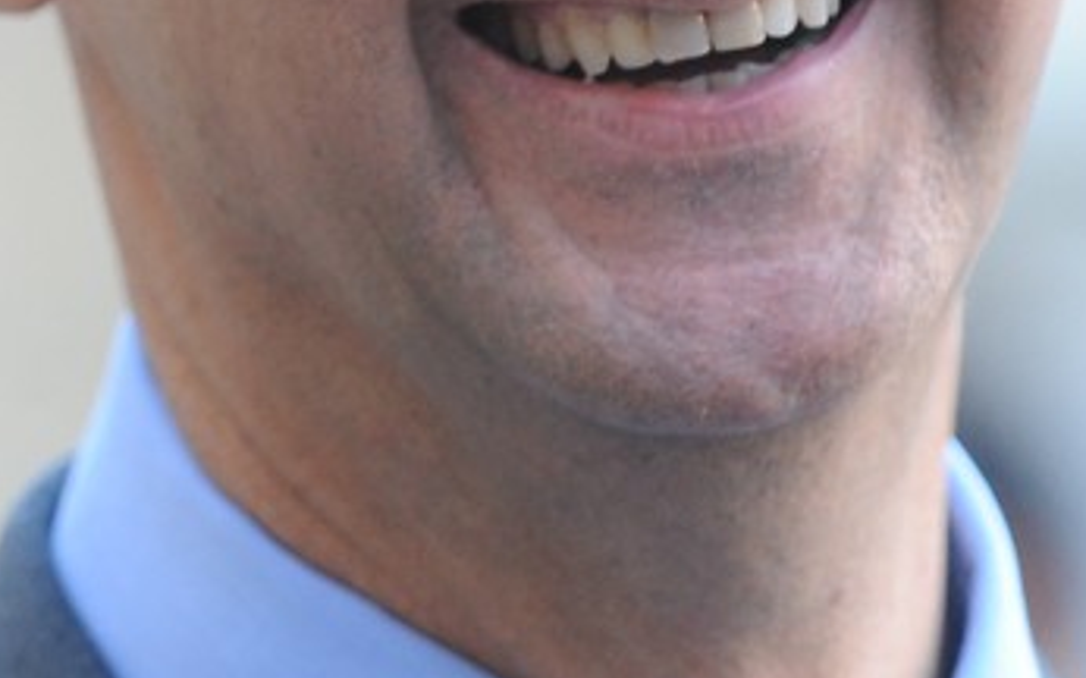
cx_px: -138
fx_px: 19498
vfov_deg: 2.0
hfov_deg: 3.2
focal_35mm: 659
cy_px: -472
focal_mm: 160
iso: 800
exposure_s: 1/200
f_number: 4
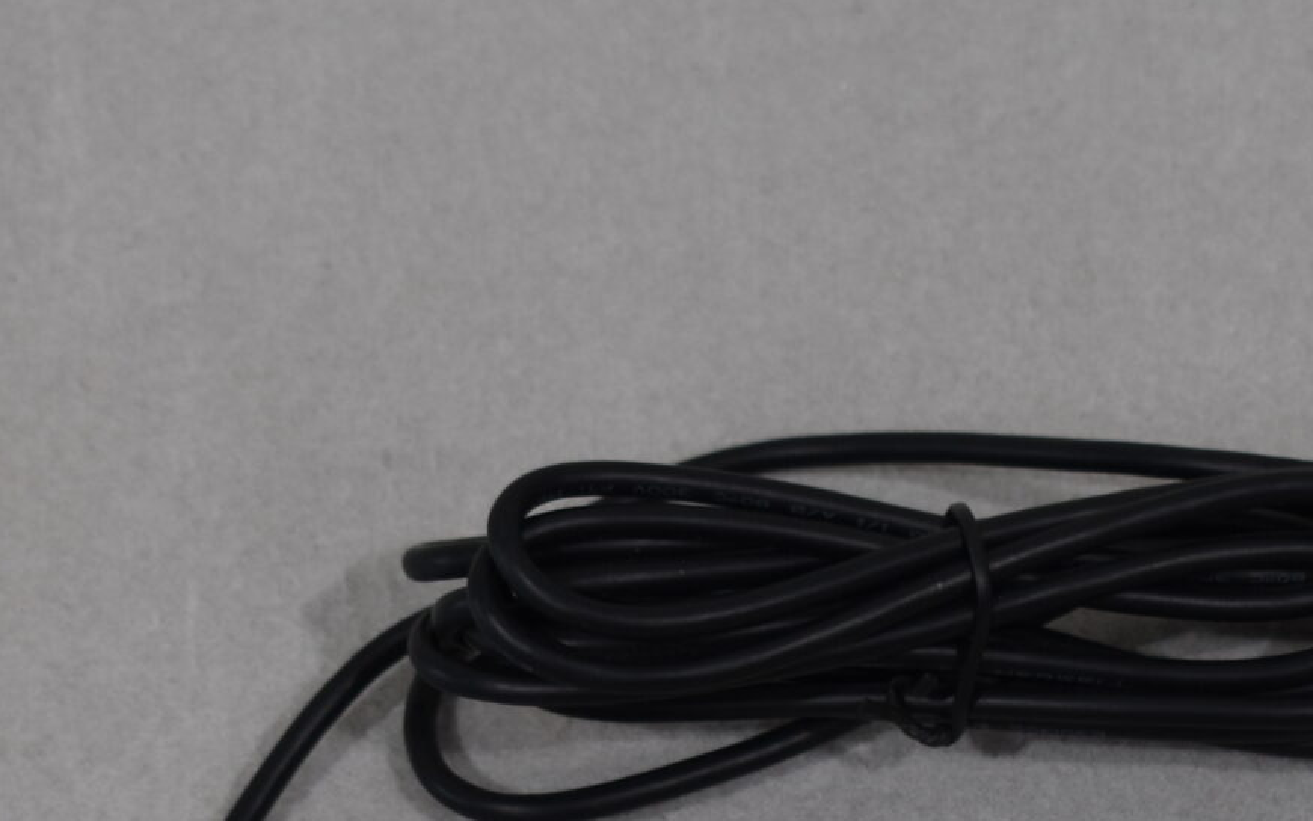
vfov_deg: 9.3
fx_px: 4992
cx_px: 928
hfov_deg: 14.9
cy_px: 1015
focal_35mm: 140
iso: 320
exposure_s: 1/125
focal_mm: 31
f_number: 5.6
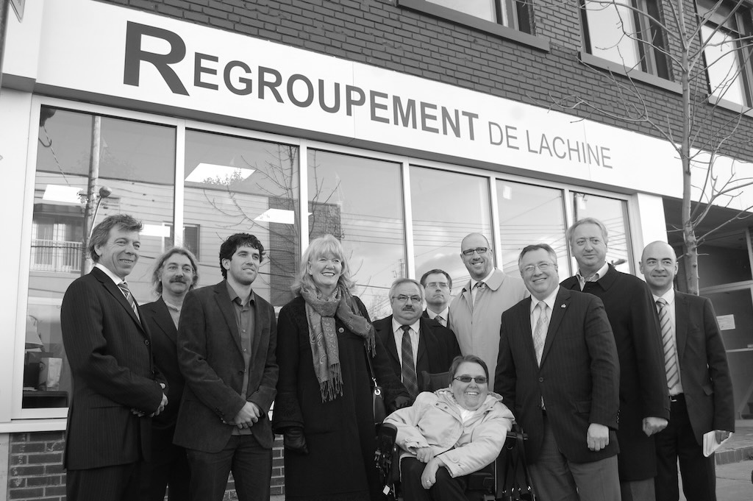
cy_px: 250
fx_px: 690
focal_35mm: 33
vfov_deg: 39.9
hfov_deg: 57.3
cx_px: 376
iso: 400
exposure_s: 1/125
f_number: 5.6
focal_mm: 22
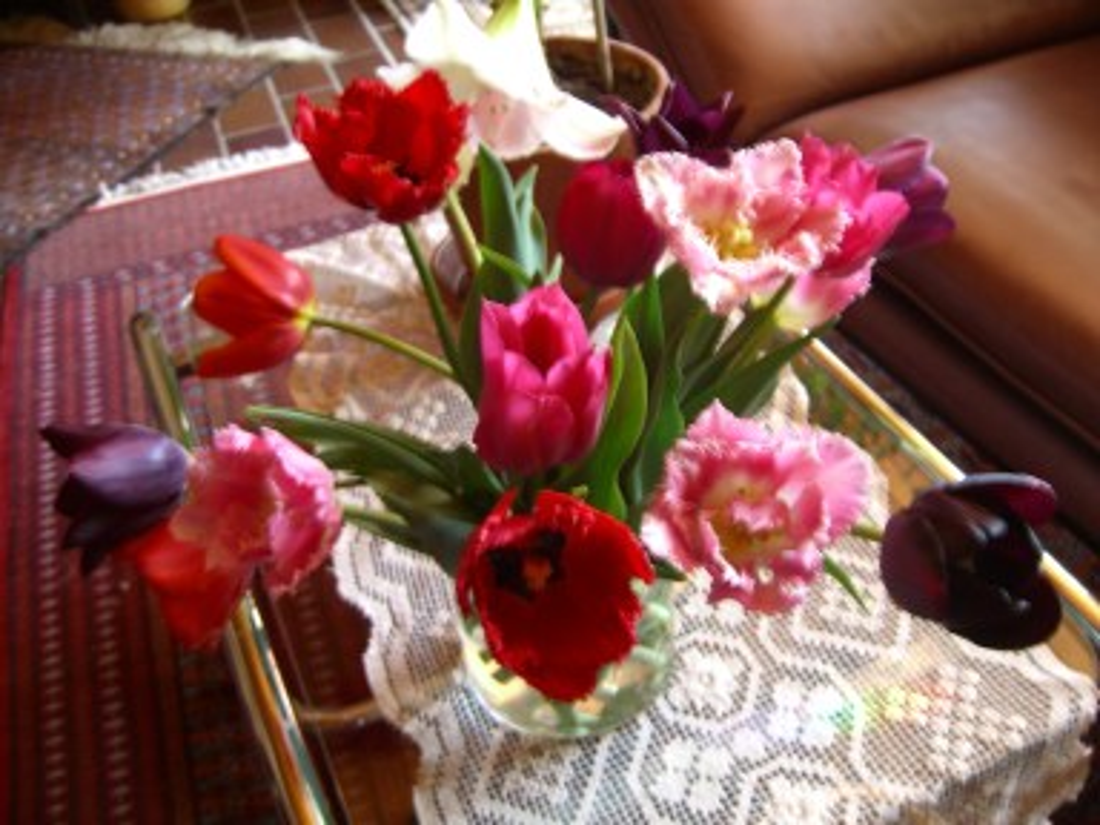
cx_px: 550
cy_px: 412
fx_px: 1208
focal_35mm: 38
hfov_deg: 49.0
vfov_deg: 37.7
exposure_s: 1/15
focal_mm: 7.9
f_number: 2.8
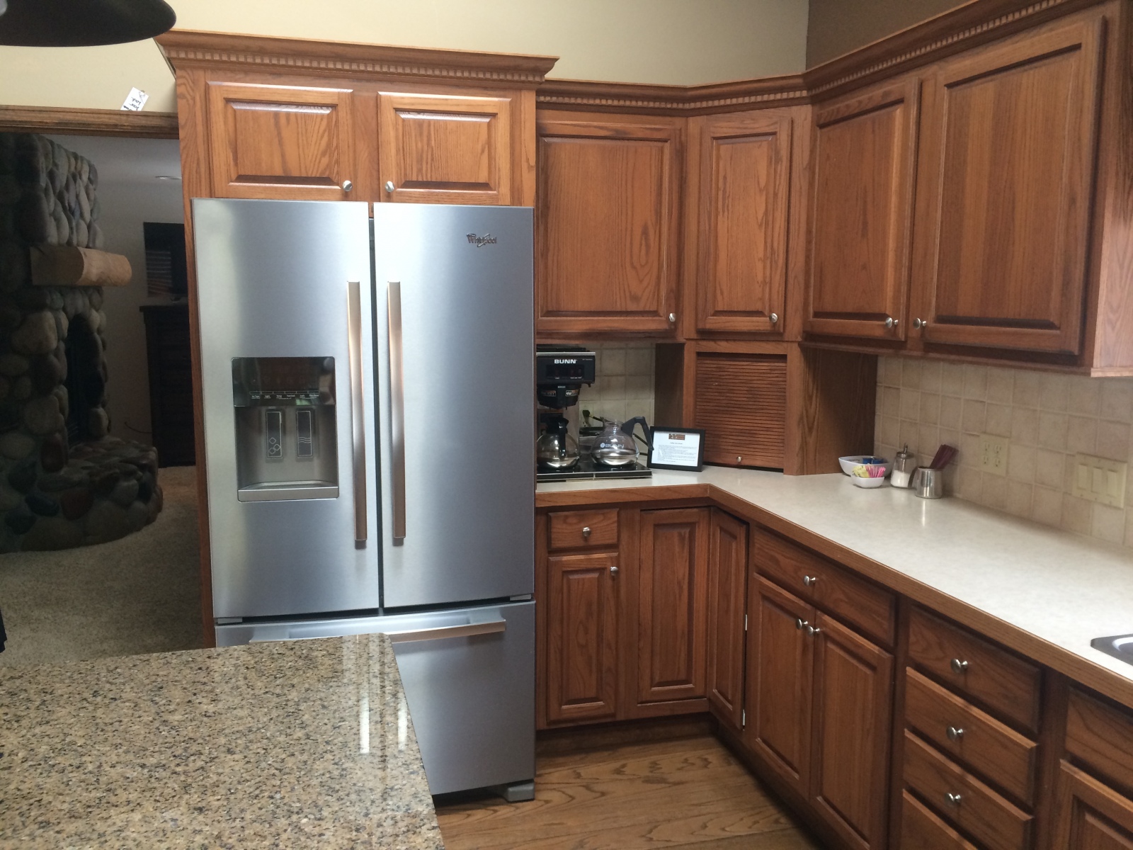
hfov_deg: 61.7
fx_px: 949
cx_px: 566
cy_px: 425
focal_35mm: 29
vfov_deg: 48.2
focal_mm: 4.15
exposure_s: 1/30
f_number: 2.2
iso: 100
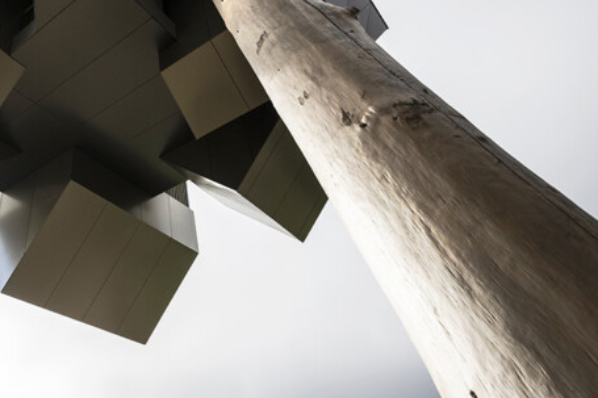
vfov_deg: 47.0
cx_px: 124
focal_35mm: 27
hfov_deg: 62.0
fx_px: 448
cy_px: 129
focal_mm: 16
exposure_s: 1/800
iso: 250
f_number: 7.1
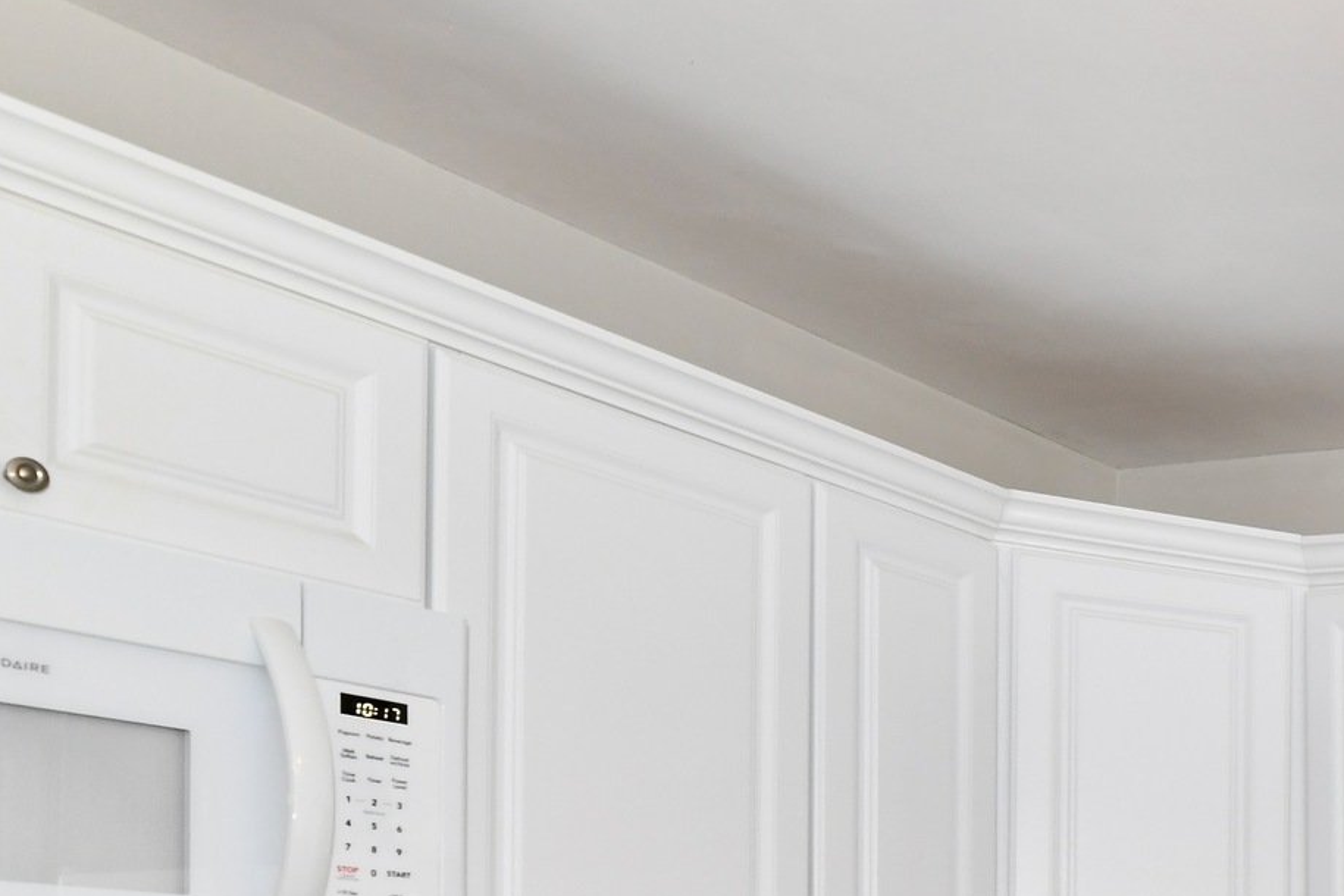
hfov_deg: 27.3
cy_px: 1138
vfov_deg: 25.1
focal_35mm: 47
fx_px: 1755
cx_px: 2067
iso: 640
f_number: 6.3
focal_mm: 14
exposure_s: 1/60
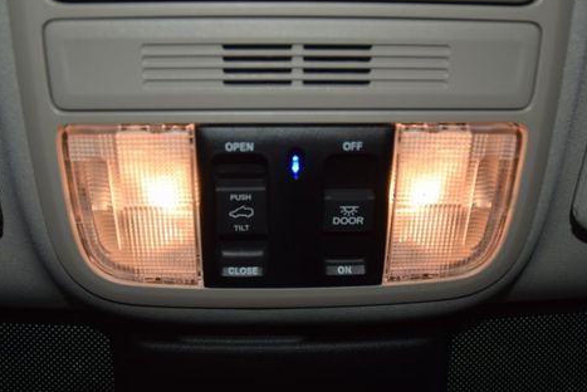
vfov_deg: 35.9
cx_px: 295
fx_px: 604
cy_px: 169
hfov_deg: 51.9
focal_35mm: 37
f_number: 3.5
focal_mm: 18
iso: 110
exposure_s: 1/125
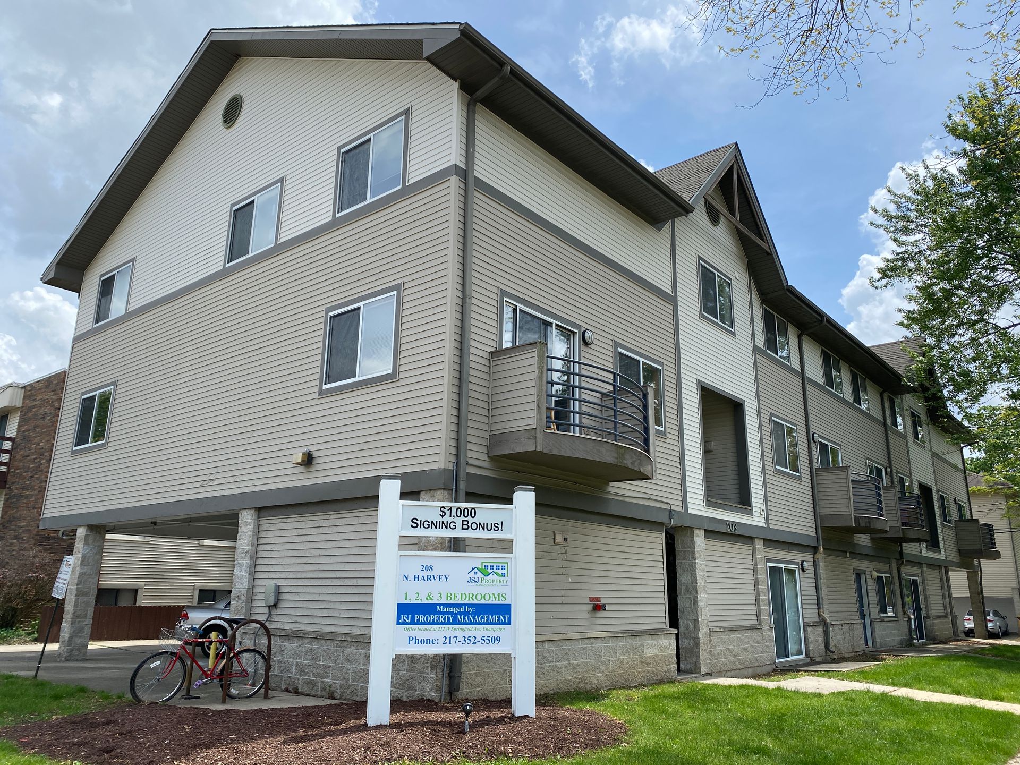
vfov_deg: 53.1
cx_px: 510
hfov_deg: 67.3
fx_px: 766
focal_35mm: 26
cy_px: 382
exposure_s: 1/2358
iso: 32
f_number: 1.8
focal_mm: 4.25
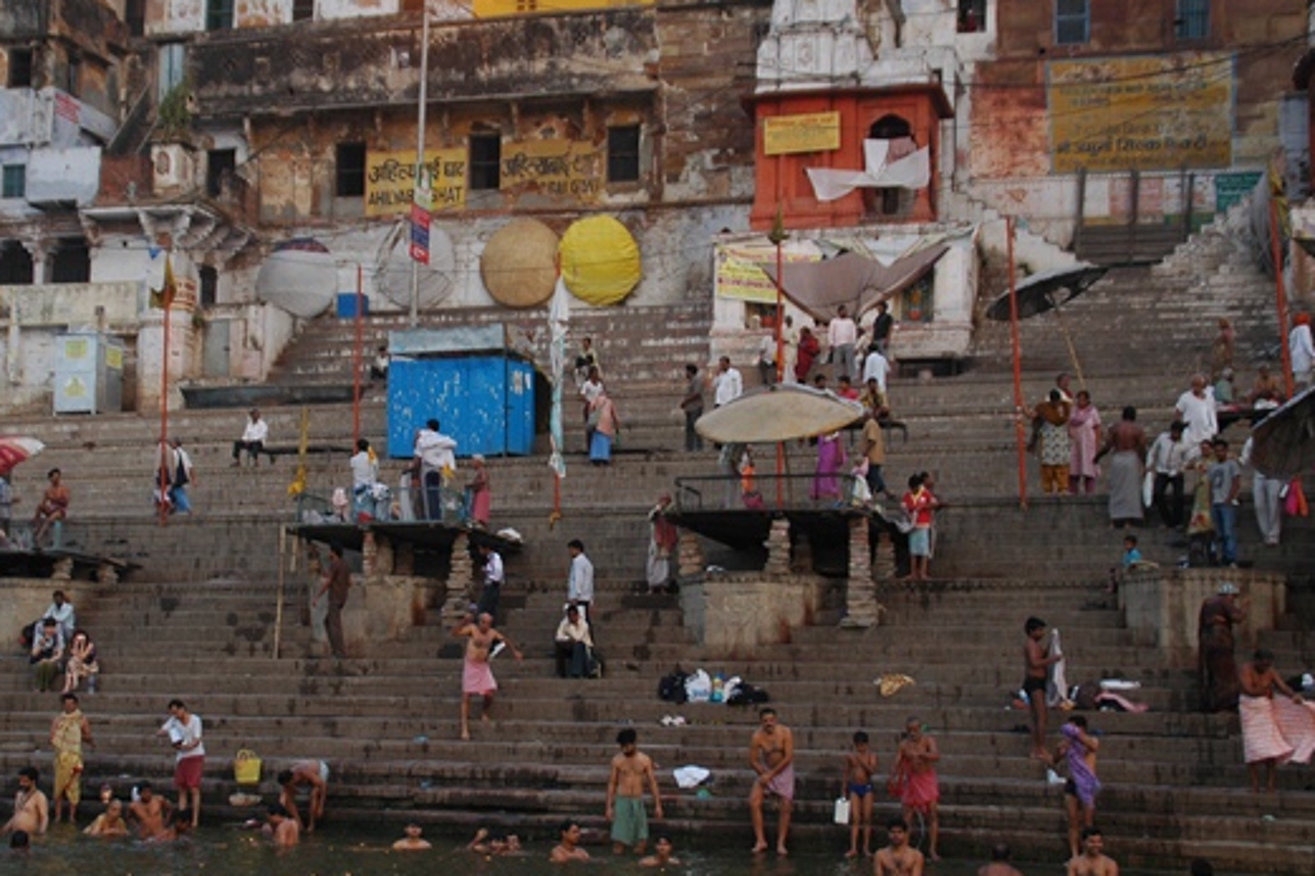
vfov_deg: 23.0
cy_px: 419
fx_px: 2154
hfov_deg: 33.8
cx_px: 510
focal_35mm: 59
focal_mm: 32
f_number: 5
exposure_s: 1/60
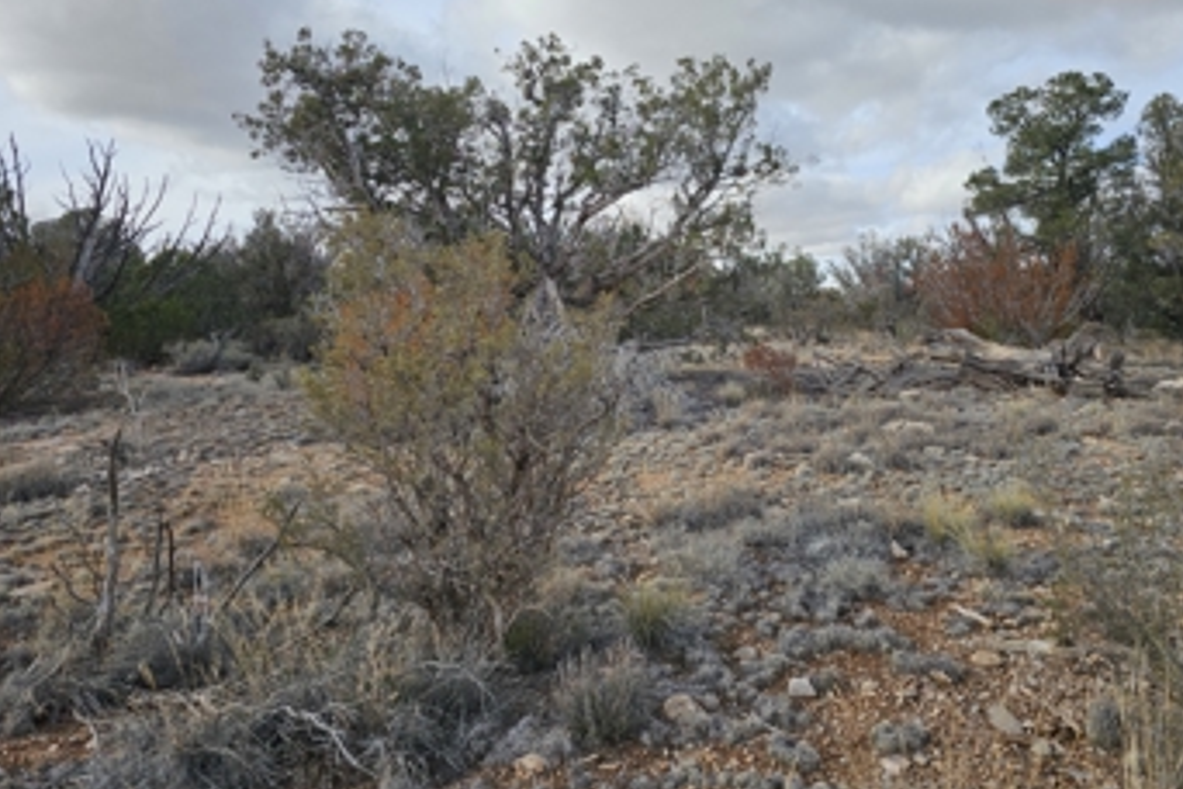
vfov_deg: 46.0
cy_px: 301
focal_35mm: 28
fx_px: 920
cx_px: 688
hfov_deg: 65.1
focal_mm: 6.3
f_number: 1.7
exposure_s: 1/487
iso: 10
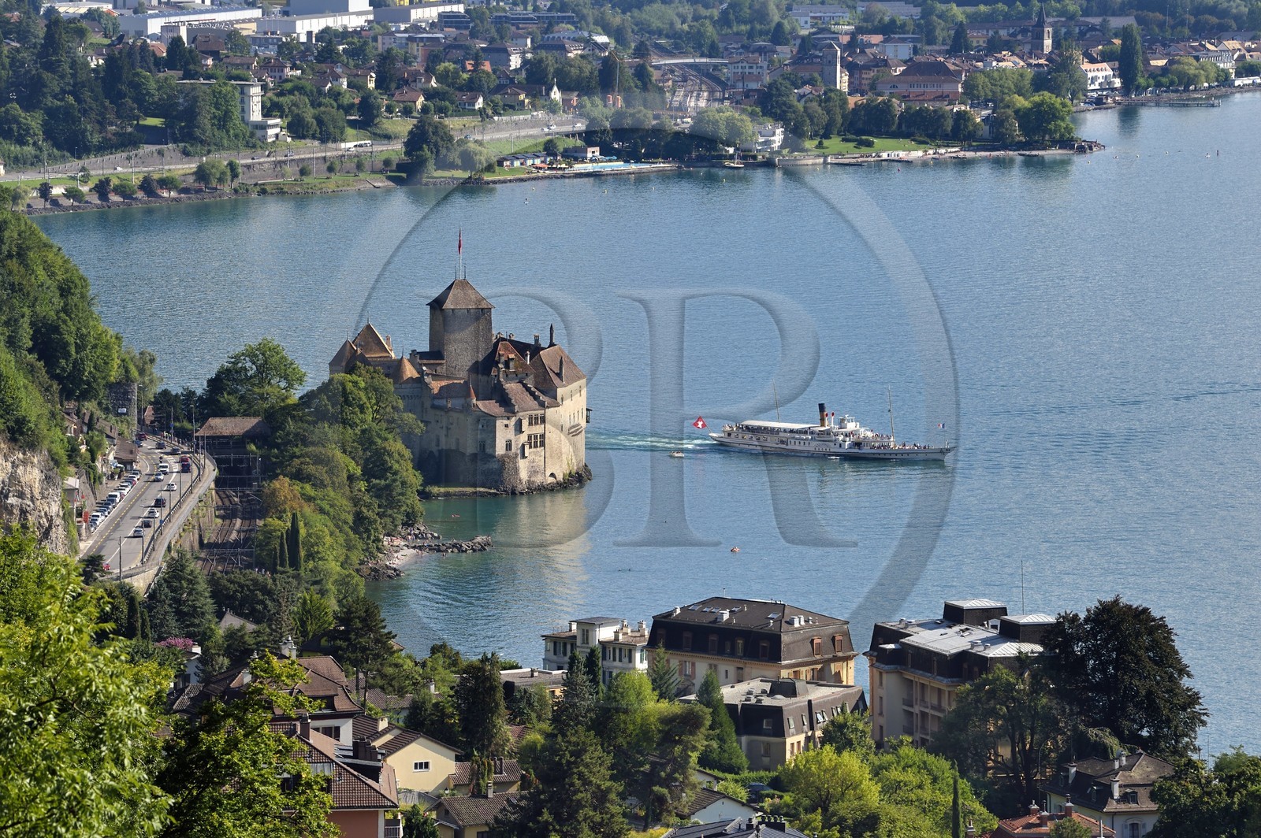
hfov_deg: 10.3
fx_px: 7000
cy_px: 419
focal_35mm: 200
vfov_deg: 6.9
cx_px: 630
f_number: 11
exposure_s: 1/250
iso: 200
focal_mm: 200
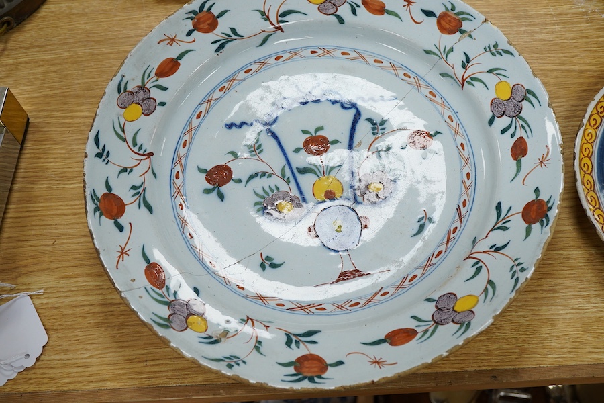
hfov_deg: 43.6
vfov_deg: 29.9
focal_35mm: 45
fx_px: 755
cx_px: 302
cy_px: 202
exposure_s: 1/125
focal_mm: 30
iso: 1250
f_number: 9
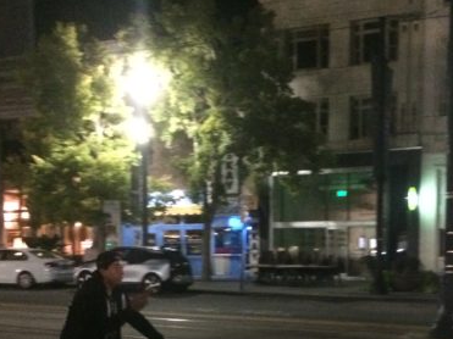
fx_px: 785
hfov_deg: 32.0
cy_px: 330
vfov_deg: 23.5
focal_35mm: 60
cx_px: 299
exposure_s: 1/15
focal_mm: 4.15
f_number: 2.2
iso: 500
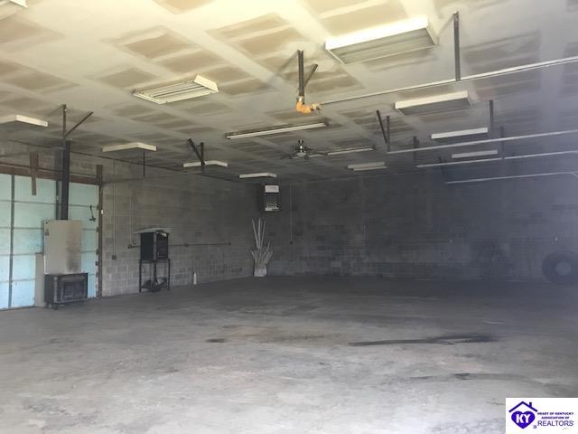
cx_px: 289
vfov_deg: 49.7
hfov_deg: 63.4
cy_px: 217
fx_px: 468
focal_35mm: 28
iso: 100
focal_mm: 3.99
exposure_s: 1/13
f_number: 1.8
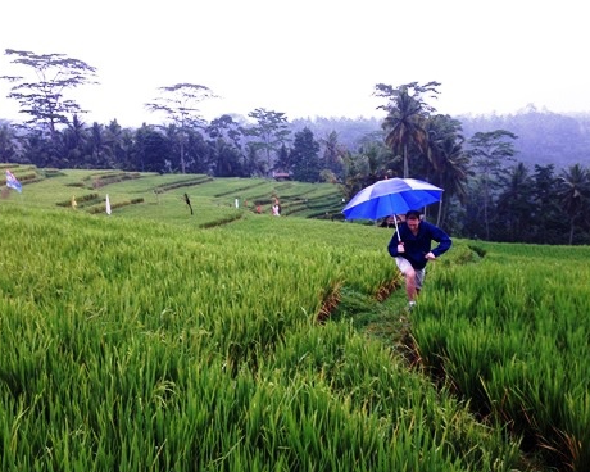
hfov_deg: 51.5
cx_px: 301
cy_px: 239
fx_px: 611
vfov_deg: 42.2
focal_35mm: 35
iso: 50
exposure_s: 1/163
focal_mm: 4.13
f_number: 2.4
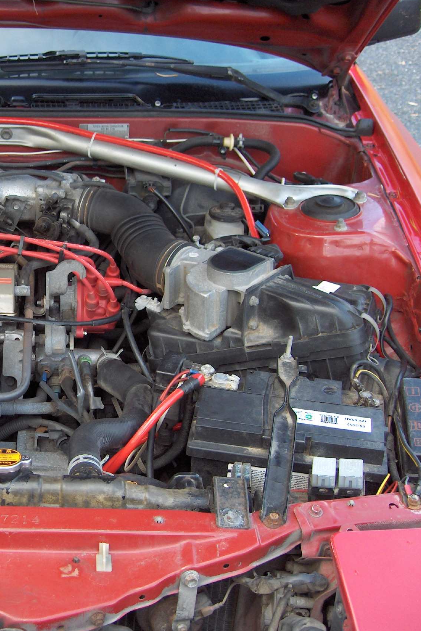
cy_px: 311
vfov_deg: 36.2
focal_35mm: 55
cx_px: 0
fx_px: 965
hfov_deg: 23.6
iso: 173
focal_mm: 8
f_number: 2.8
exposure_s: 1/124
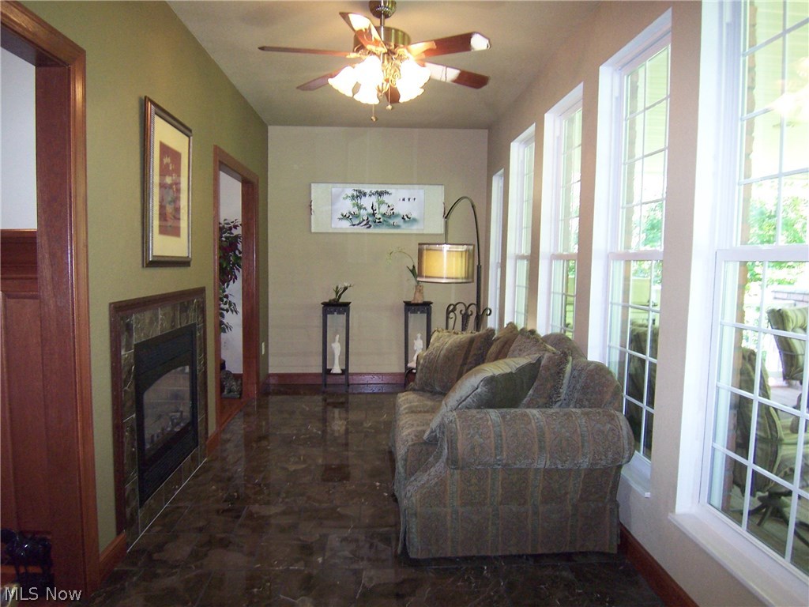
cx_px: 404
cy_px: 304
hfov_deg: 73.9
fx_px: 538
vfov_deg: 58.9
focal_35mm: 23
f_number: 2.8
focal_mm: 3.8
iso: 200
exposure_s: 1/30
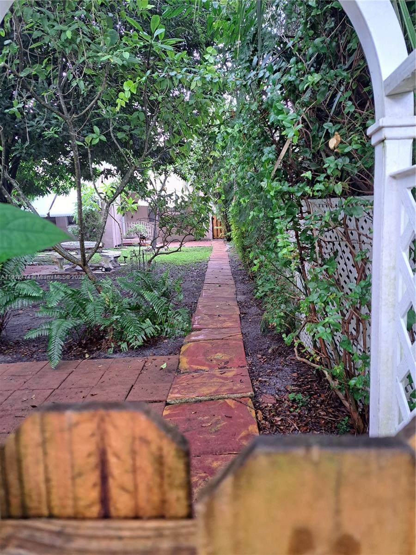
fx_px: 385
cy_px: 278
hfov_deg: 56.8
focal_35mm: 24
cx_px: 208
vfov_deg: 71.6
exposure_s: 1/60
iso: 100
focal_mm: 5.23
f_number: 1.8
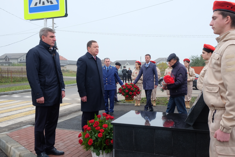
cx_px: 118
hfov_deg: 58.7
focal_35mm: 32
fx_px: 209
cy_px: 78
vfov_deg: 41.1
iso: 400
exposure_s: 1/240
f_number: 5.6
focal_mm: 21.4
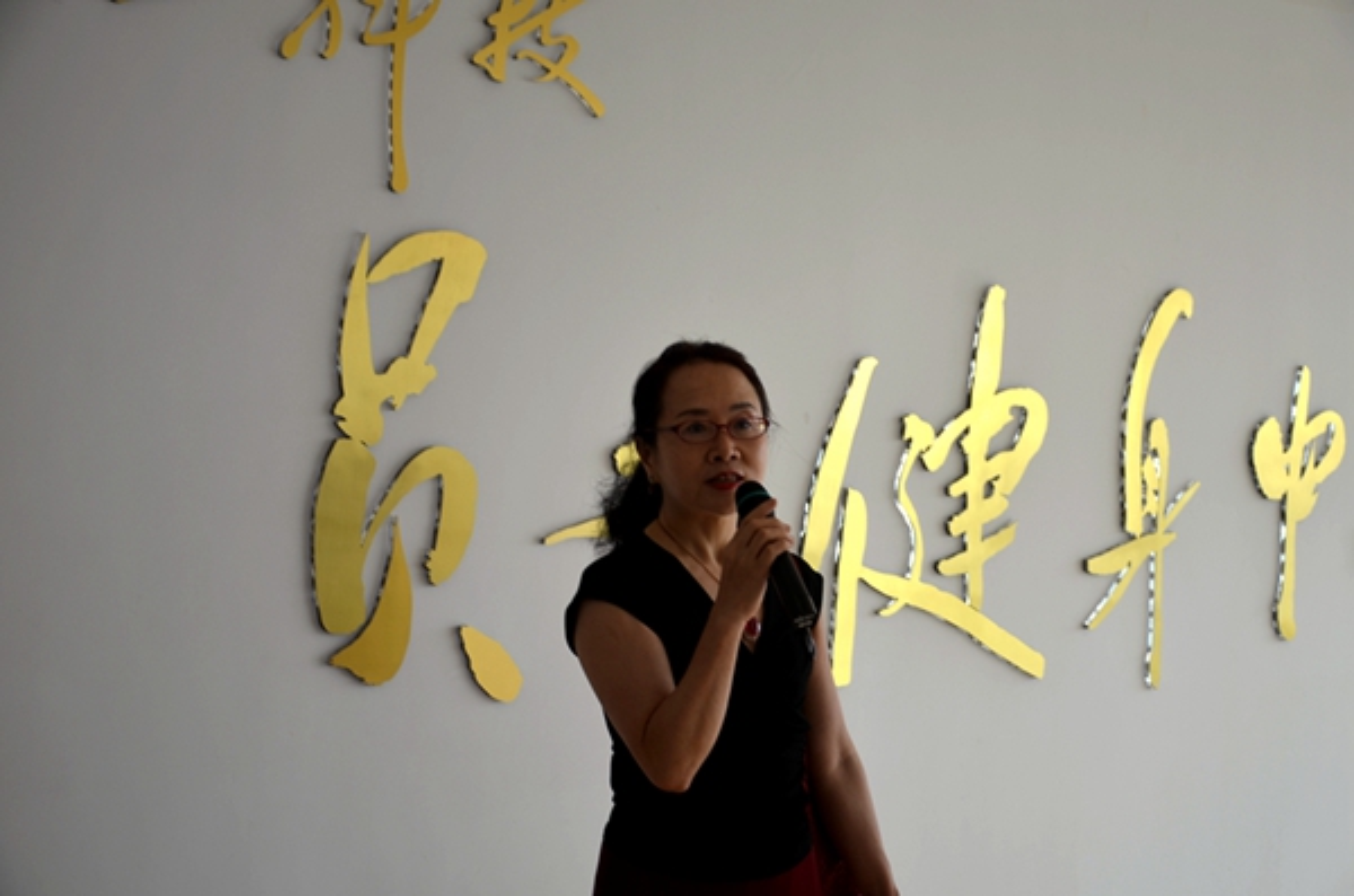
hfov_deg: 33.5
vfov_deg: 22.5
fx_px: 2251
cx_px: 677
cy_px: 448
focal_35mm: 60
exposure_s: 1/40
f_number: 4.5
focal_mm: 40
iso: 100
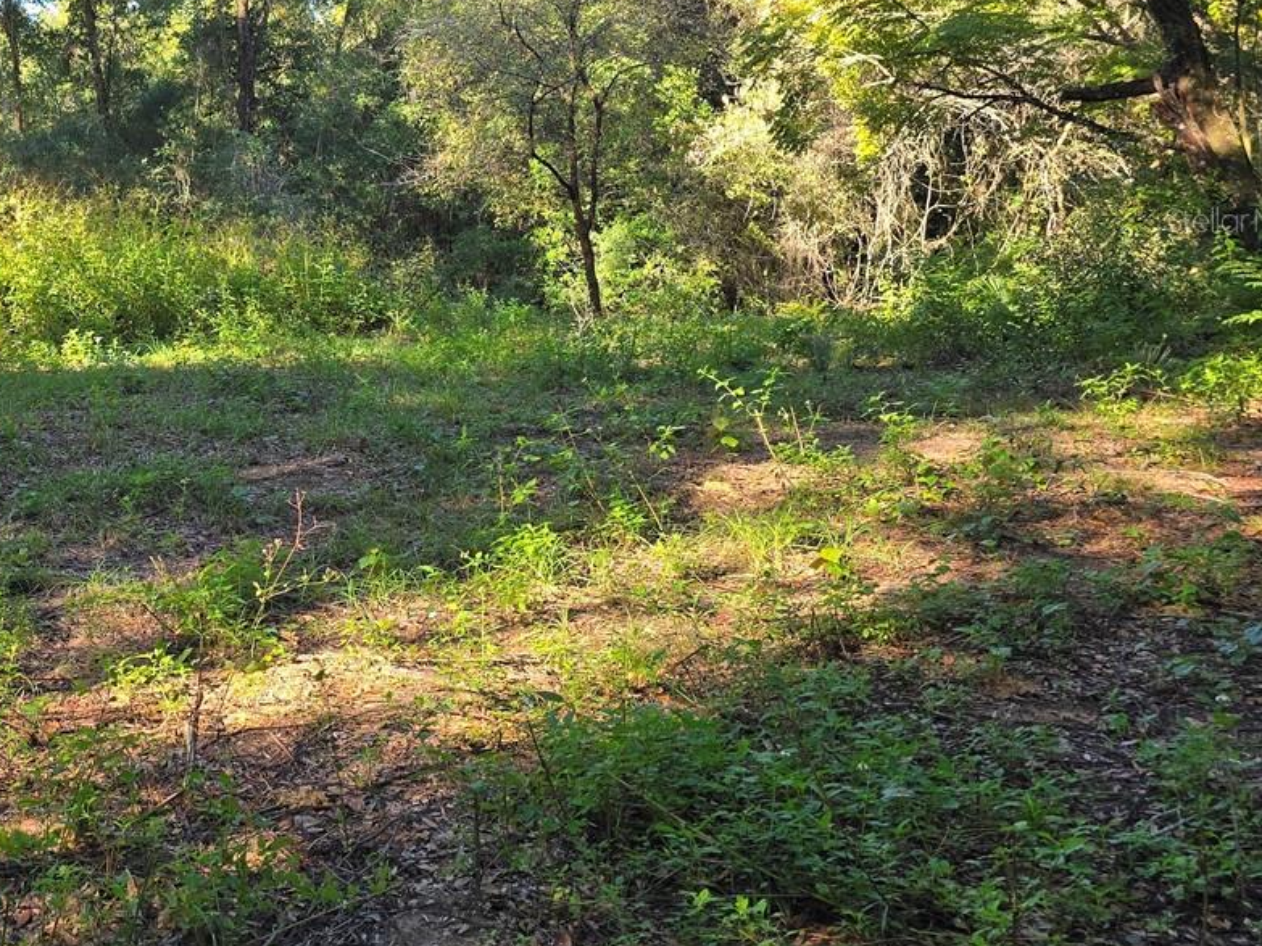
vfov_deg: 30.3
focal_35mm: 47
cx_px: 27
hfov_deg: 36.7
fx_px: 1713
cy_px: 219
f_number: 1.7
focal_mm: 6.3
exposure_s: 1/180
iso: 20
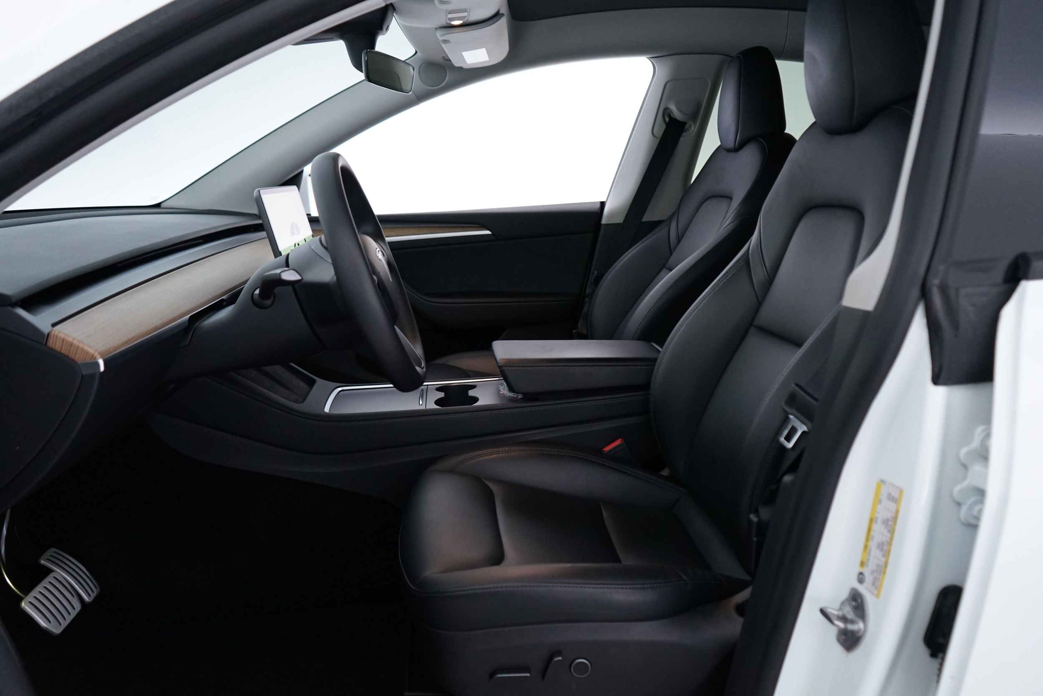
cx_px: 522
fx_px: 811
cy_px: 348
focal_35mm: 28
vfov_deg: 46.4
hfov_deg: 65.5
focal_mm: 28
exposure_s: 1/50
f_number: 3.5
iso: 2000
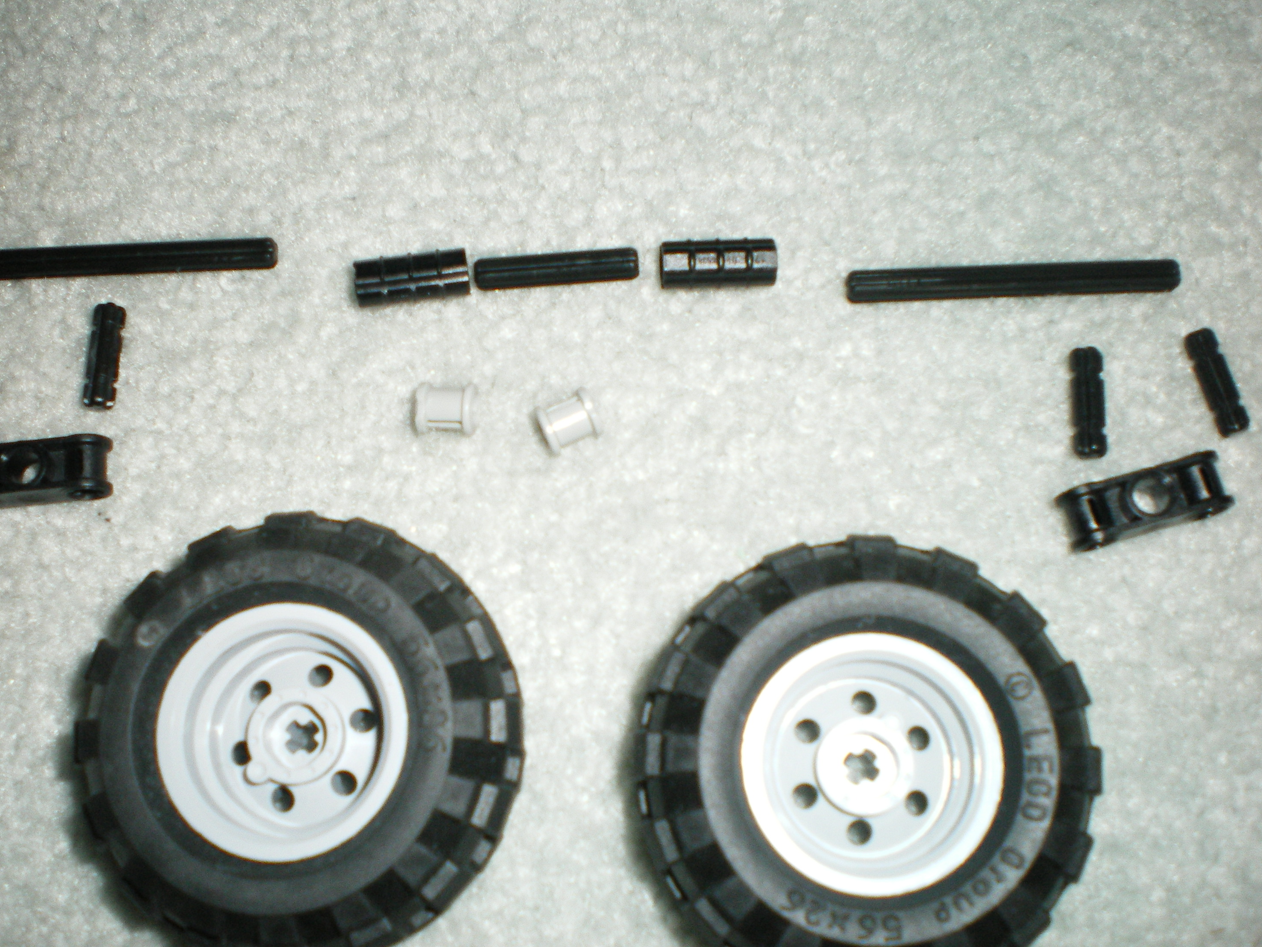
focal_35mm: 40
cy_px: 457
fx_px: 1458
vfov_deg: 36.0
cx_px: 596
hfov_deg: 46.8
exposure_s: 1/50
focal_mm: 6.3
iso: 200
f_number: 3.1
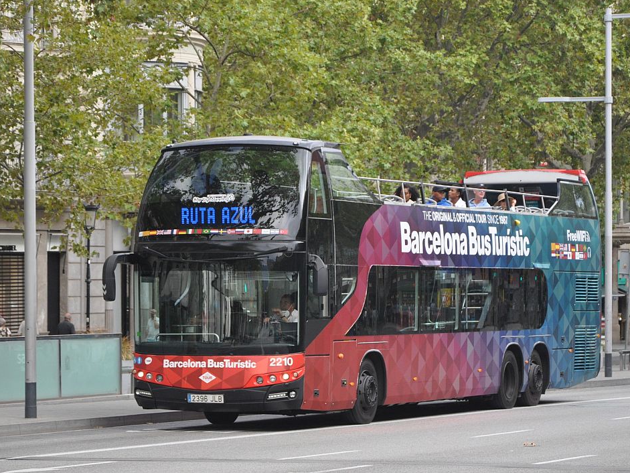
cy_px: 235
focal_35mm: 151
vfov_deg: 9.8
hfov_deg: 13.1
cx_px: 346
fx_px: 2749
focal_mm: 92
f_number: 5.6
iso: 800
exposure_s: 1/800
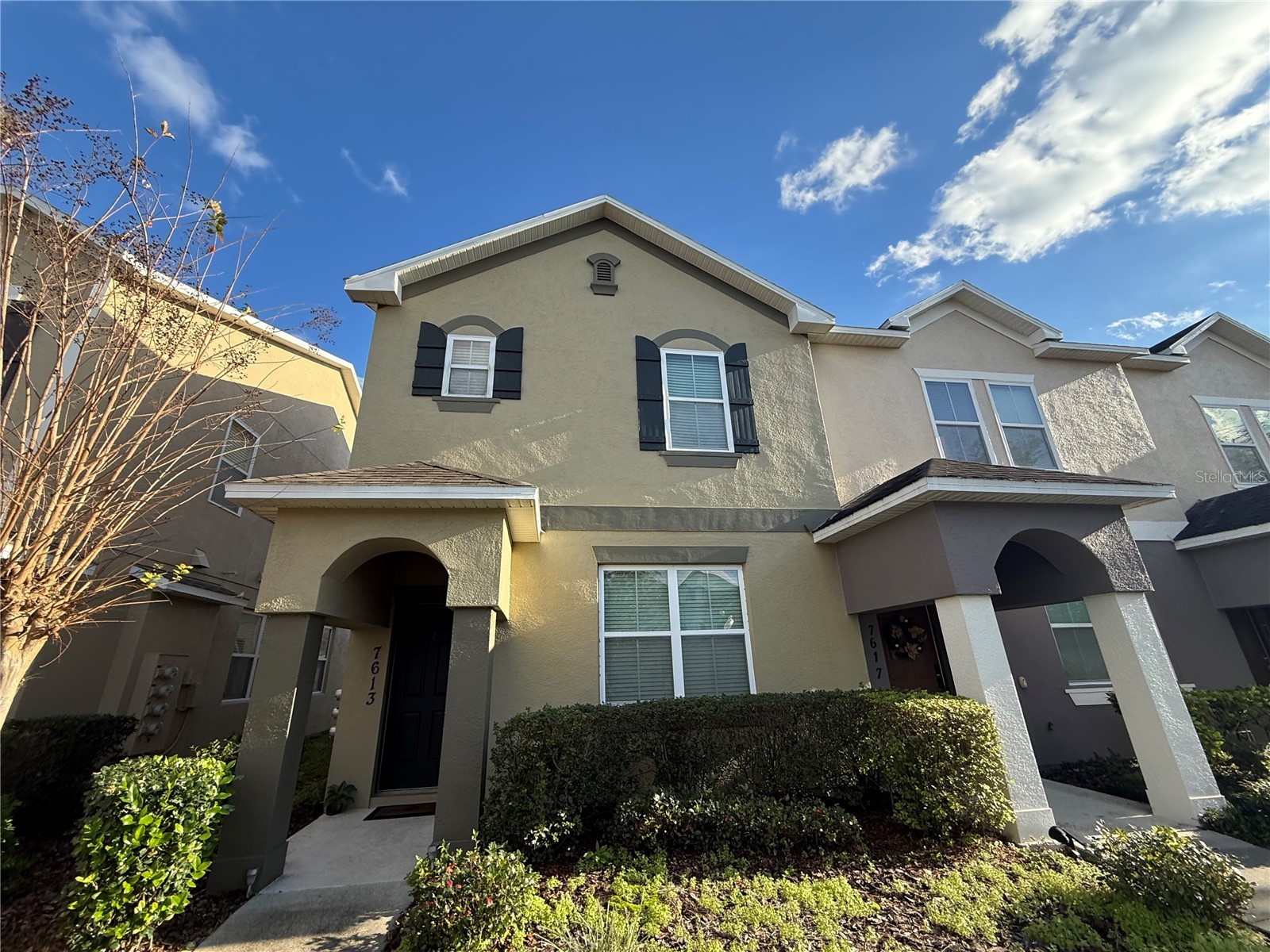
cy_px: 476
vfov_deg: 85.7
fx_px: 514
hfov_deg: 102.1
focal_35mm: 14
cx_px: 635
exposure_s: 1/809
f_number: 2.2
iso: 50
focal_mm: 2.22
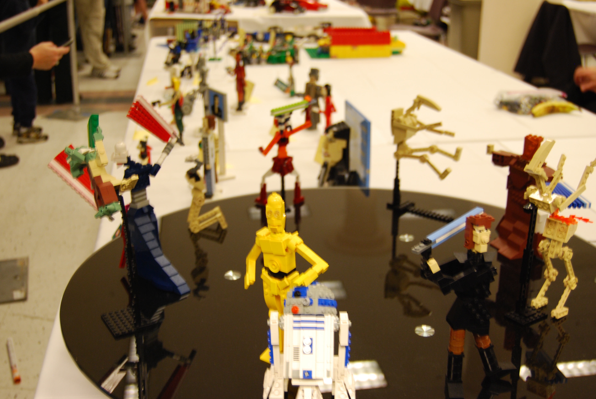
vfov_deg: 29.0
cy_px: 200
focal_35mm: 46
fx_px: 771
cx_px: 298
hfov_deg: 42.3
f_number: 4.5
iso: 400
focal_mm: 31
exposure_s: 1/20
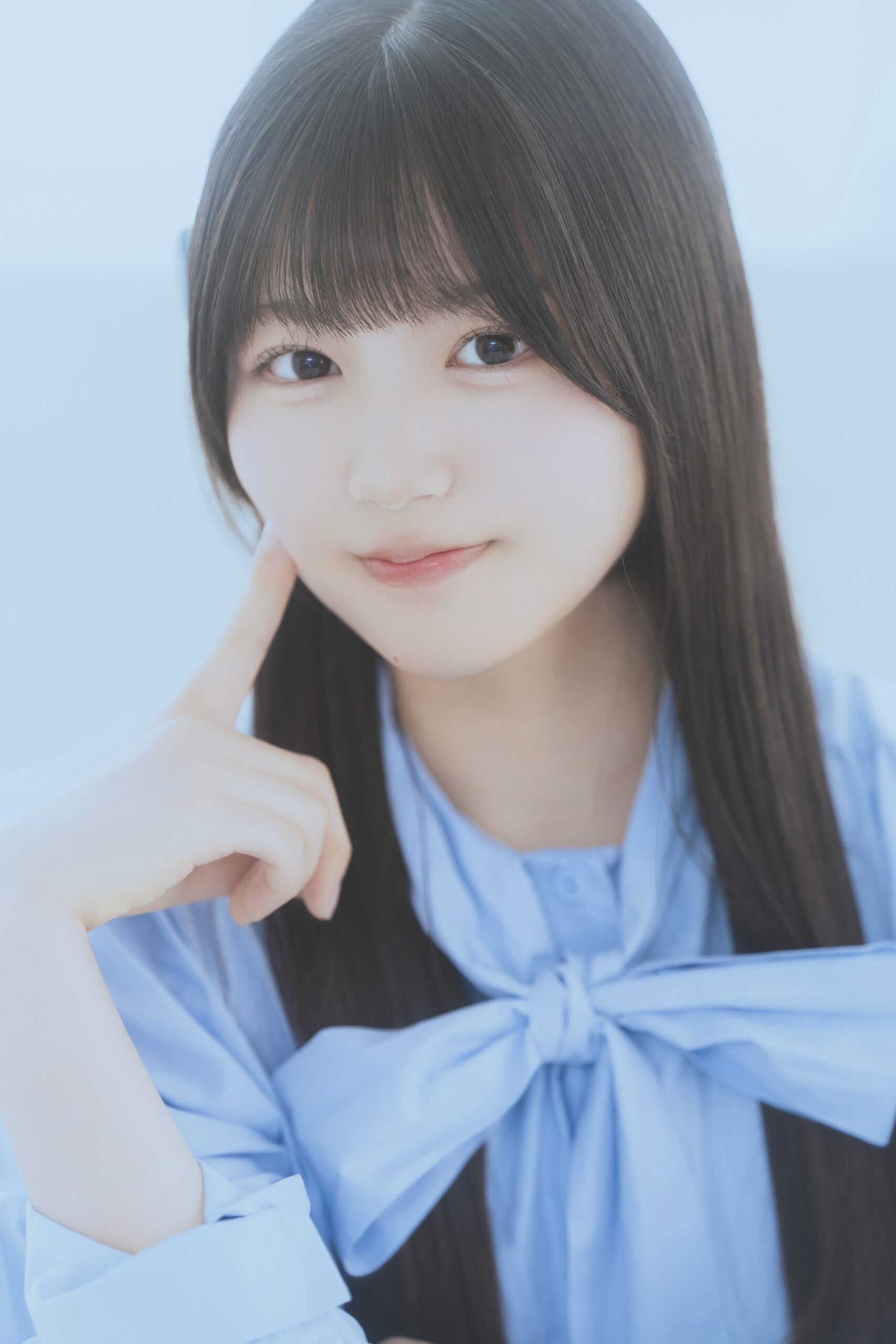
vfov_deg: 13.7
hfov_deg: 9.1
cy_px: 672
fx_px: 5599
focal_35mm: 150
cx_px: 448
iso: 100
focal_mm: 150
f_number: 2.5
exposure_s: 1/125
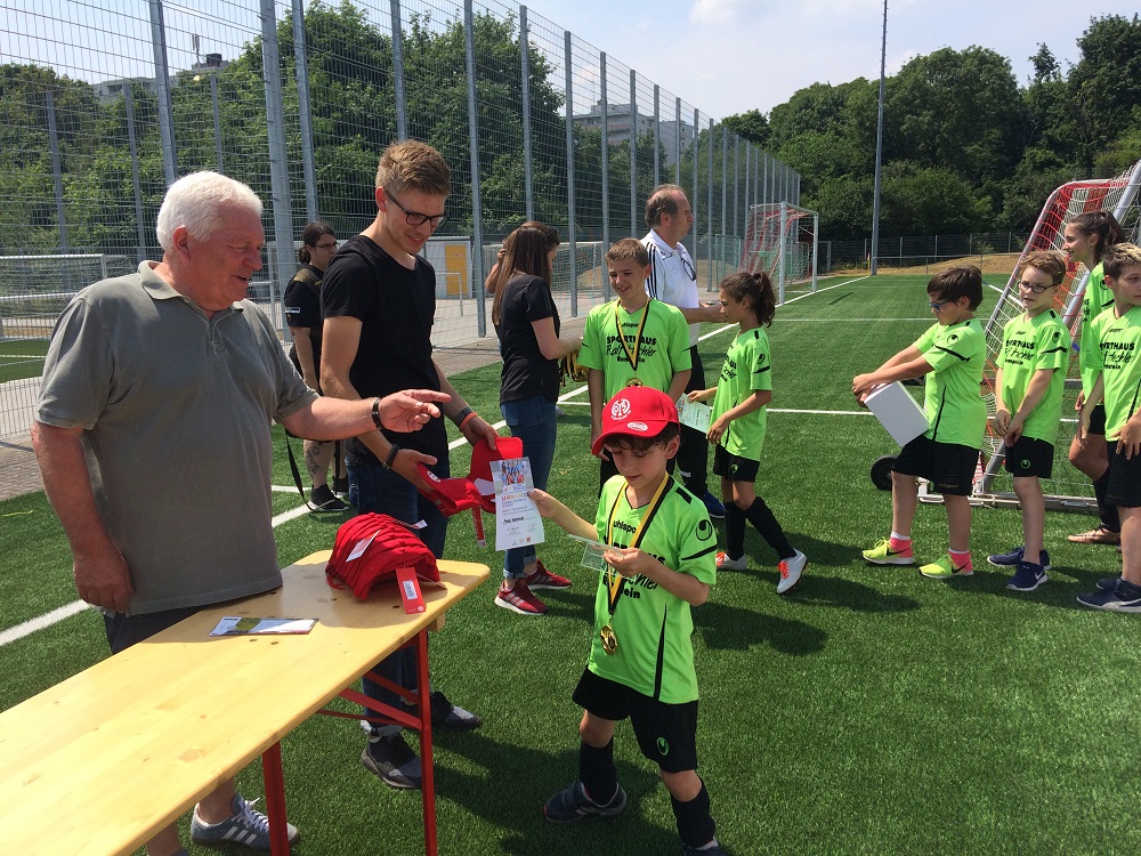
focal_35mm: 29
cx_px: 570
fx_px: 956
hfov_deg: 61.7
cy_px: 428
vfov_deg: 48.2
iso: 32
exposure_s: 1/1866
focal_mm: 4.15
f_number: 2.2
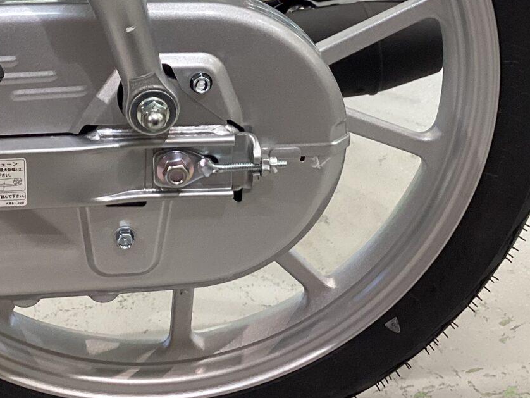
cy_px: 25
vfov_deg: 20.2
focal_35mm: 71
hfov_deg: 27.3
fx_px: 1087
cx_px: 198
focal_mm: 3.3
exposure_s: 1/60
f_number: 2.4
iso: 100
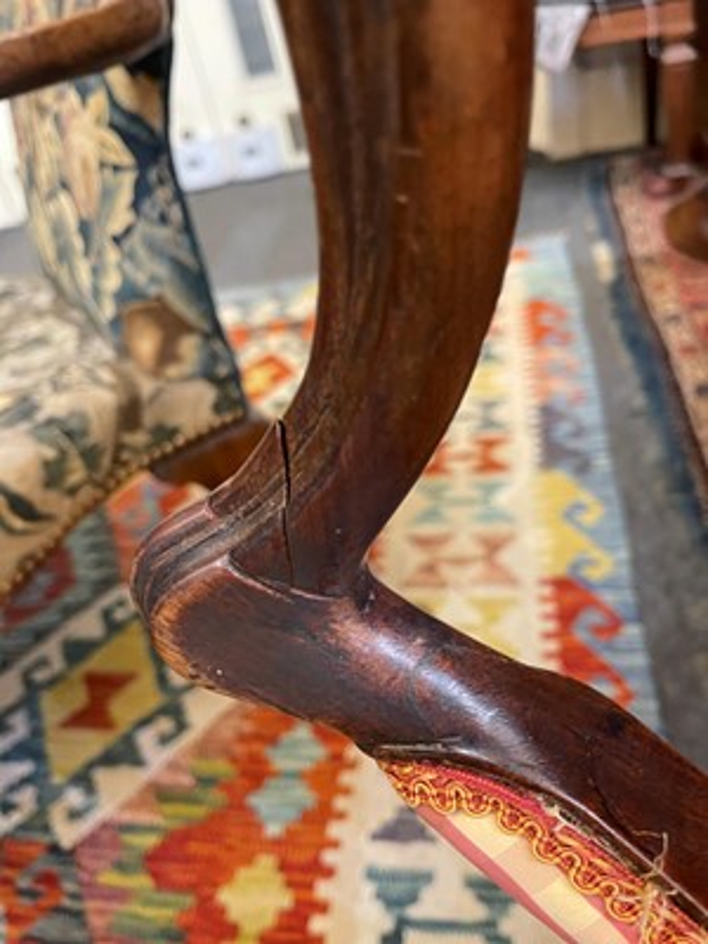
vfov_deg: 69.4
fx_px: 682
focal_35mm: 25
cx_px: 354
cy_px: 472
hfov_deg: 54.9
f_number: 1.6
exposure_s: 1/50
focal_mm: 5.1
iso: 320
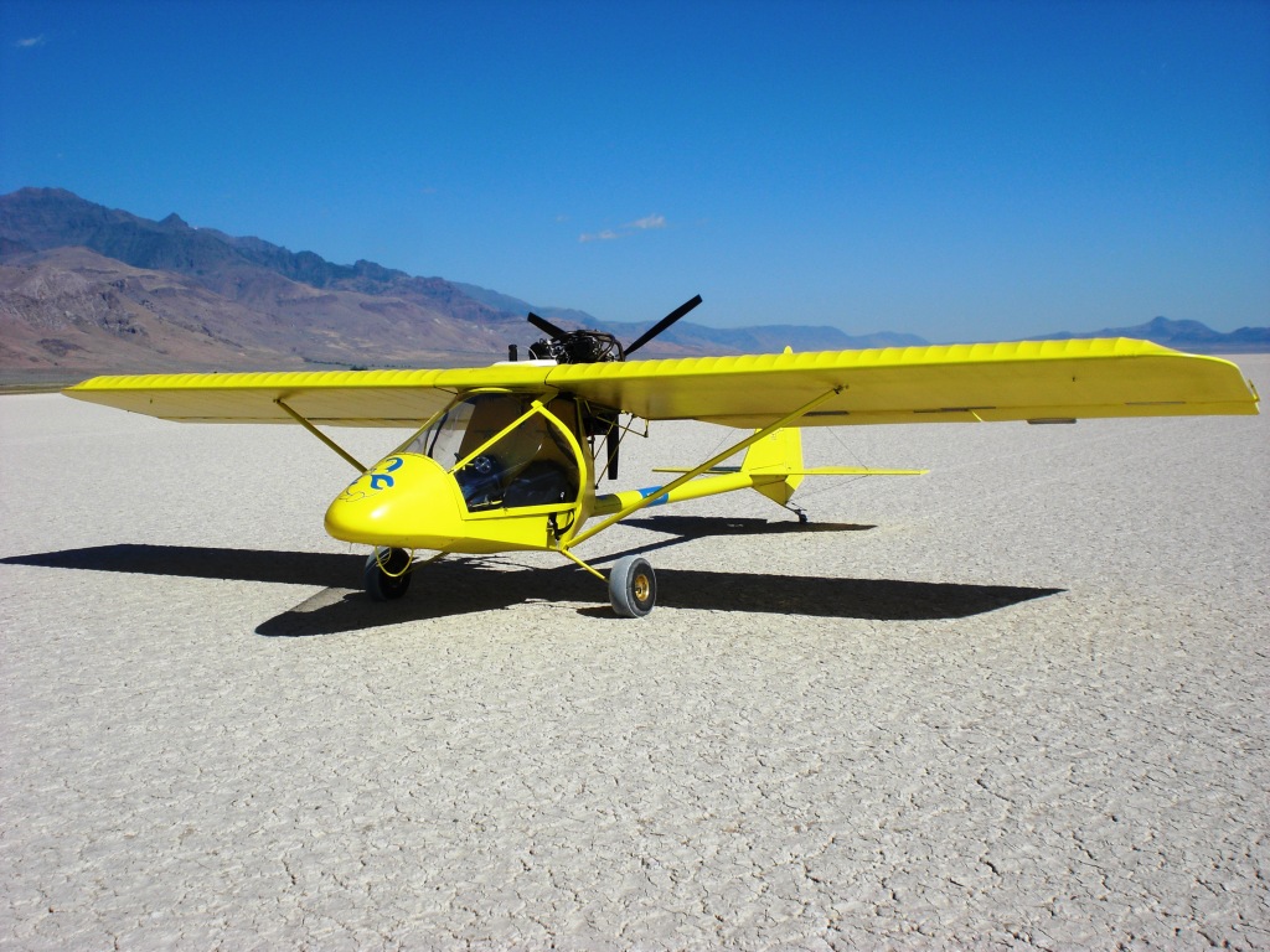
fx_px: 1394
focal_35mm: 38
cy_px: 476
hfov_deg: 49.0
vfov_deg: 37.7
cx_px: 635
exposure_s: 1/800
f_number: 5.6
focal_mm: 6.3
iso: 64
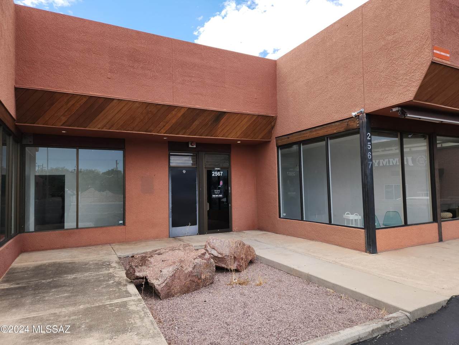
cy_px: 172
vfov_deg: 58.9
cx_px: 230
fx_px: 305
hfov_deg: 73.9
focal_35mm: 23
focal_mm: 5.4
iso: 20
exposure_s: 1/897
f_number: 1.8
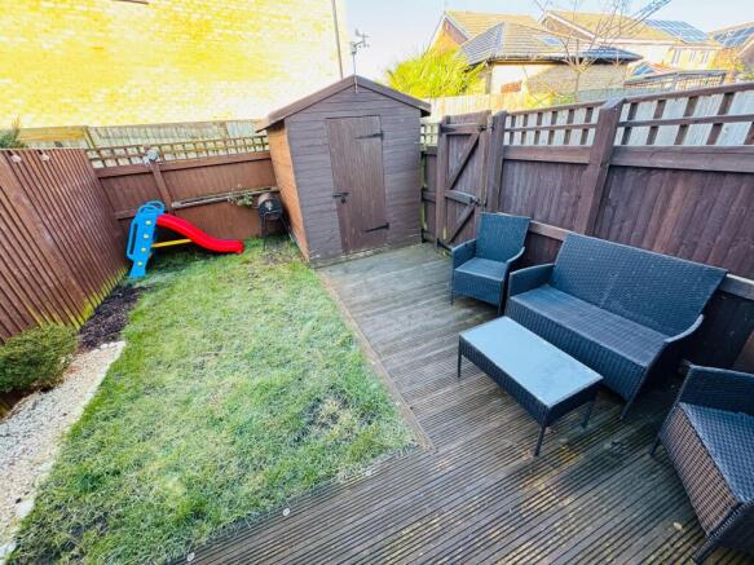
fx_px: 305
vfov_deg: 85.7
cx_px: 377
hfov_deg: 102.1
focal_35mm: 14
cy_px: 282
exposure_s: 1/99
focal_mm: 2.22
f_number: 2.2
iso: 100
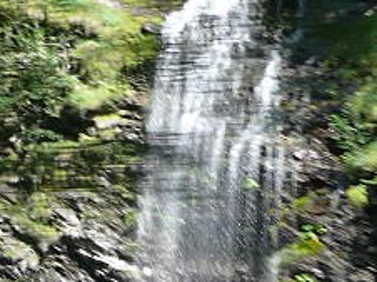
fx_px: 1349
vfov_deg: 11.4
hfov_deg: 15.7
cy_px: 427
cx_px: 50
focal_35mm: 124
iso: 100
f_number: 2.8
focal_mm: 7.4
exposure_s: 1/50
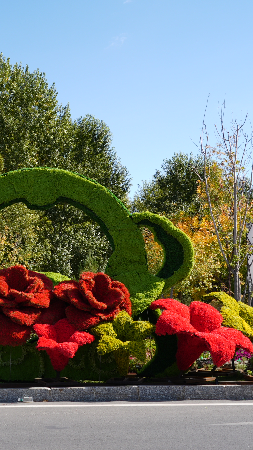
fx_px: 692
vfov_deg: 36.0
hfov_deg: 20.4
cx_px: 36
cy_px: 229
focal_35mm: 58
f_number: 10
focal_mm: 36
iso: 64
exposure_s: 1/60
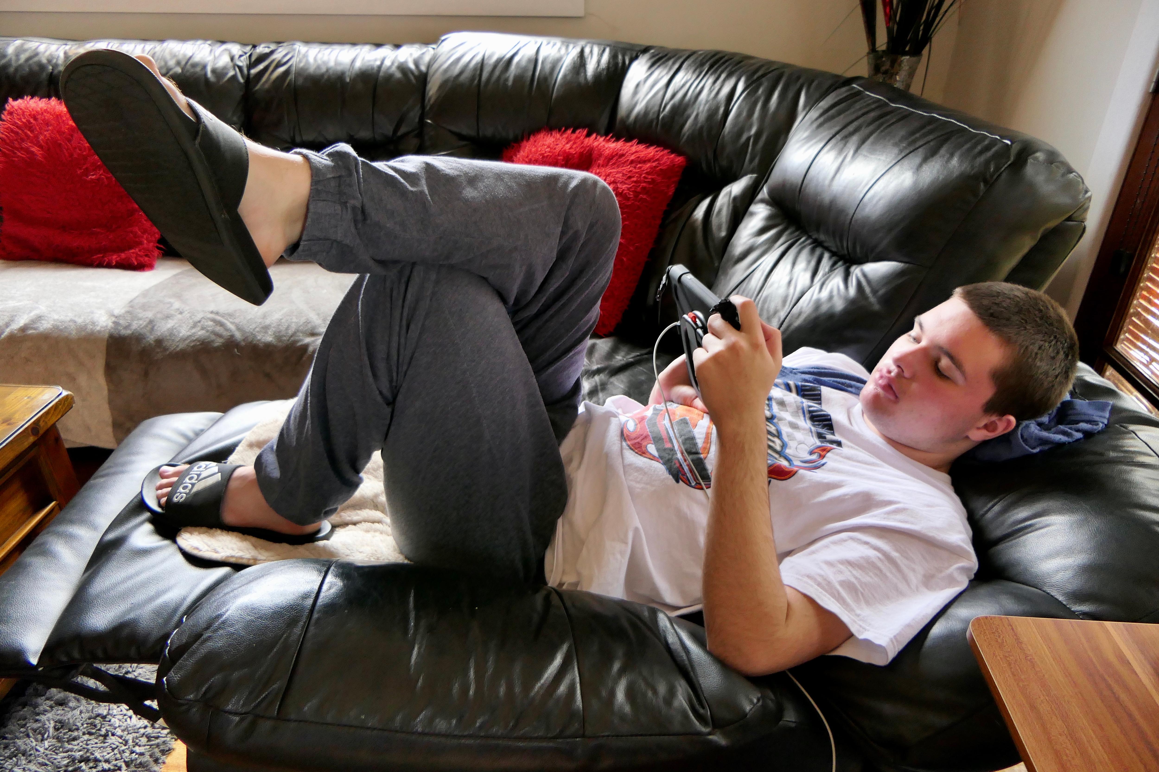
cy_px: 386
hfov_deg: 73.7
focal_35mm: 24
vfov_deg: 53.1
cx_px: 580
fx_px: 773
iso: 400
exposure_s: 1/60
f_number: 2.8
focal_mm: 8.8
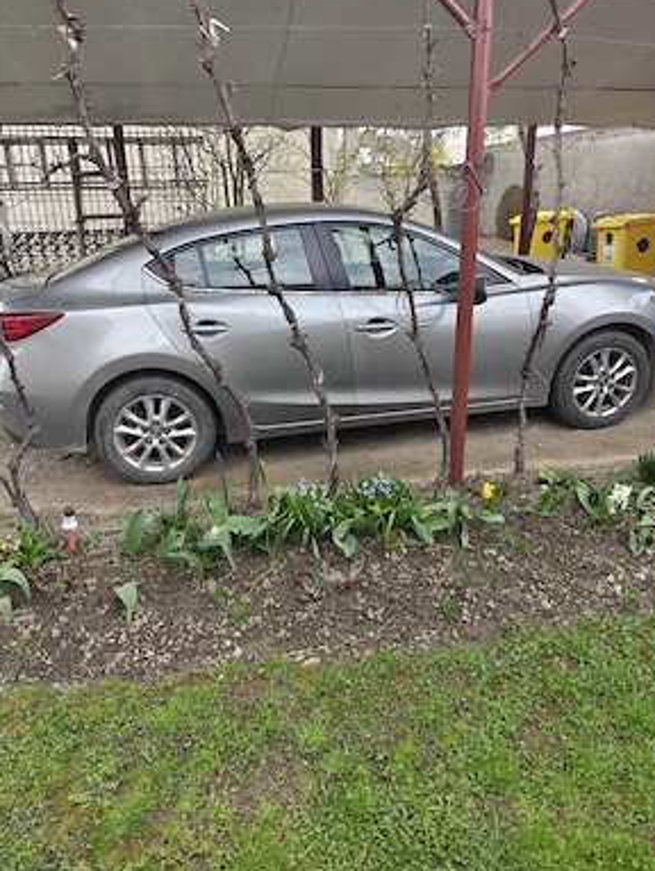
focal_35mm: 24
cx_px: 337
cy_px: 425
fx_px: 604
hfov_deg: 56.9
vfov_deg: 71.5
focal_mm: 6.06
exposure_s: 1/500
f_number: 1.6
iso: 200
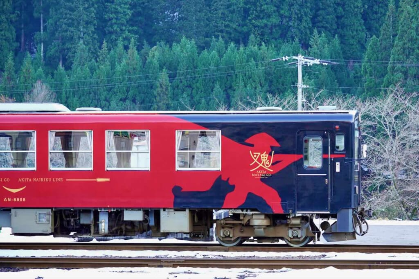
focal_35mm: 69
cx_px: 210
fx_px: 799
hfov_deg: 29.4
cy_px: 140
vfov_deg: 19.8
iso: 160
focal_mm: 45.8
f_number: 4
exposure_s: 1/80
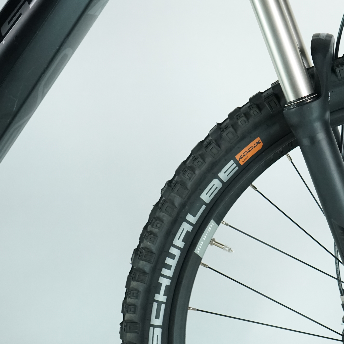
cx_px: 337
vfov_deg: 23.0
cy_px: 136
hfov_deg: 22.3
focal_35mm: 75
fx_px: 843
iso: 2000
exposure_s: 1/200
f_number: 5
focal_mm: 39
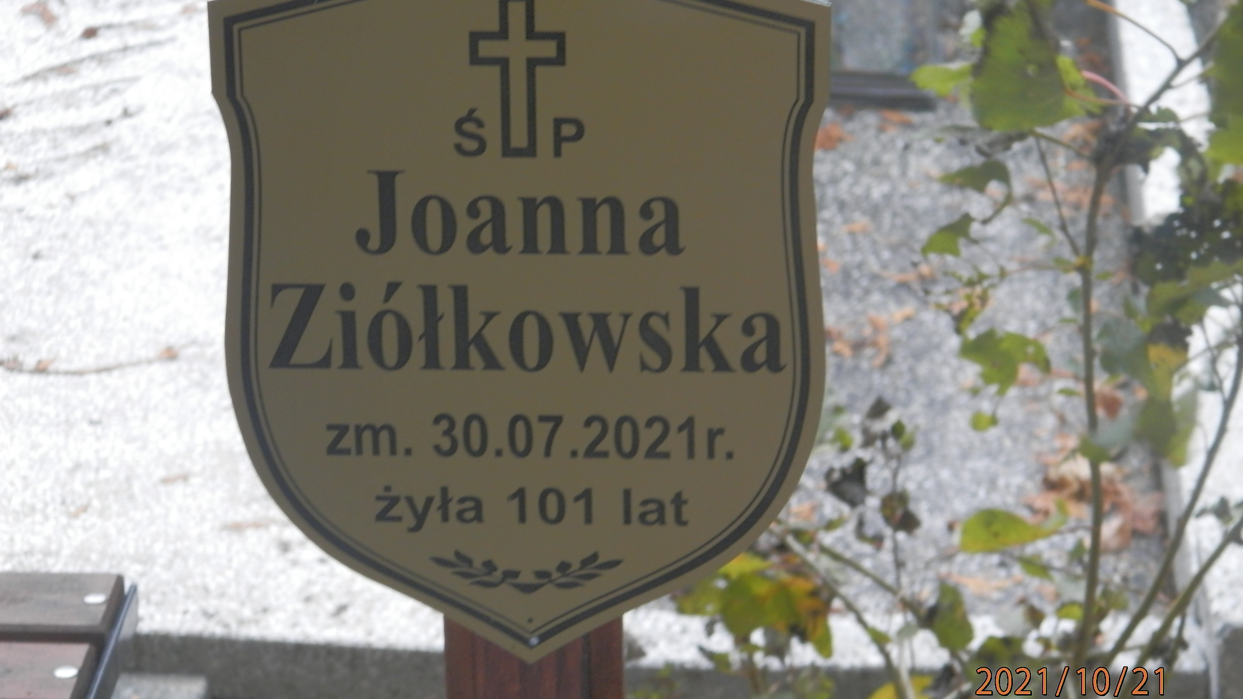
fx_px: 3823
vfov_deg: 10.4
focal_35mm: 116
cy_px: 313
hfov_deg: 18.5
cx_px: 620
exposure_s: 1/20
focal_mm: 19
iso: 200
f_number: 4.5
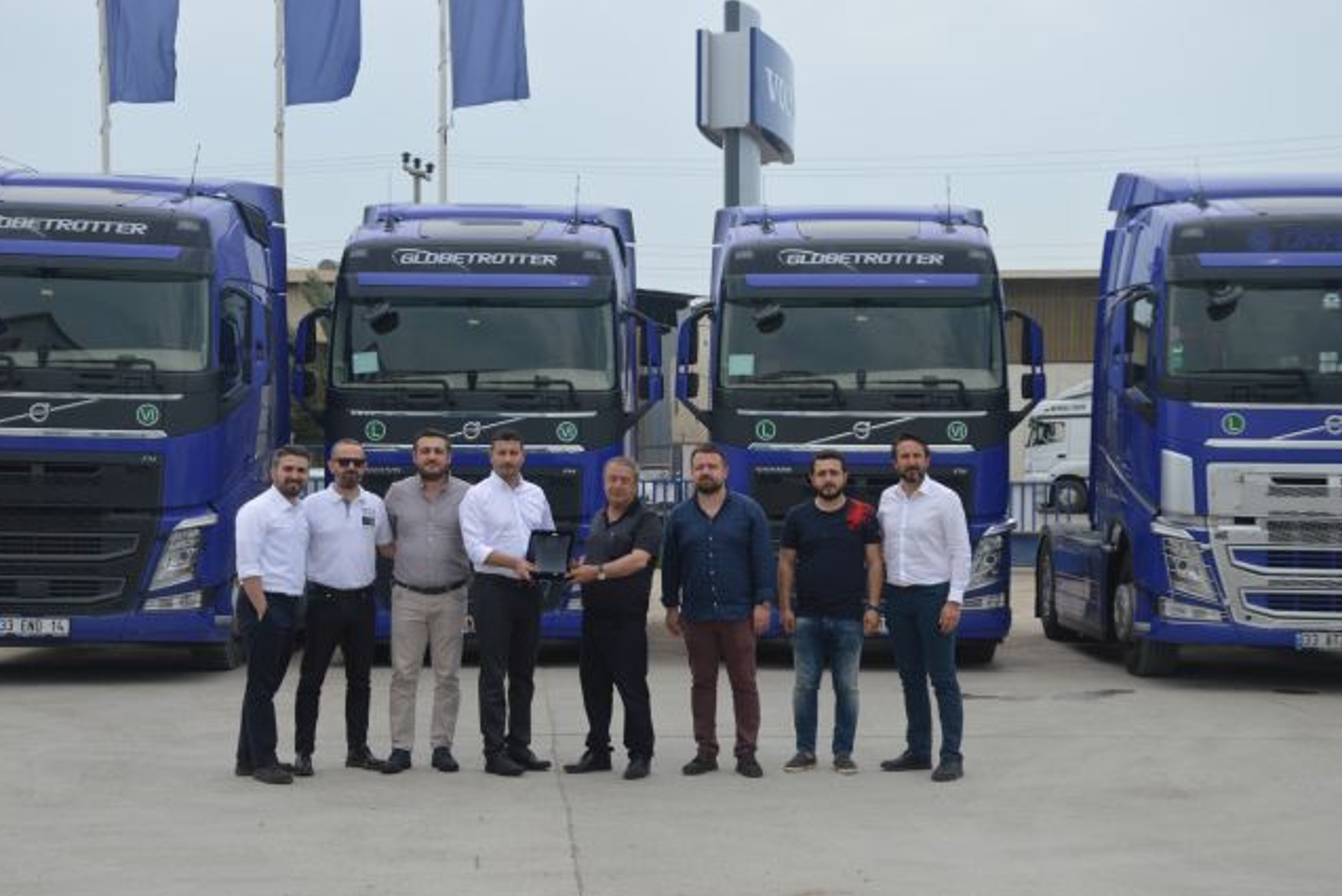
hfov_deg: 37.2
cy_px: 453
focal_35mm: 54
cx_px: 672
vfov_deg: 25.3
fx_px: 1995
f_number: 6.3
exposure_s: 1/160
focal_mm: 35
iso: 100
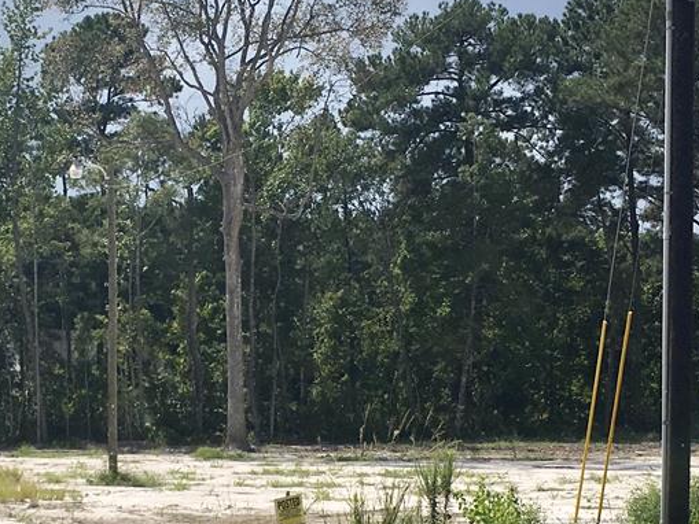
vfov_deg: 17.9
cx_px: 146
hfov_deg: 23.5
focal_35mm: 82
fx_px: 1656
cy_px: 376
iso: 25
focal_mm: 4.15
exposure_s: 1/2849
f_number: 2.2
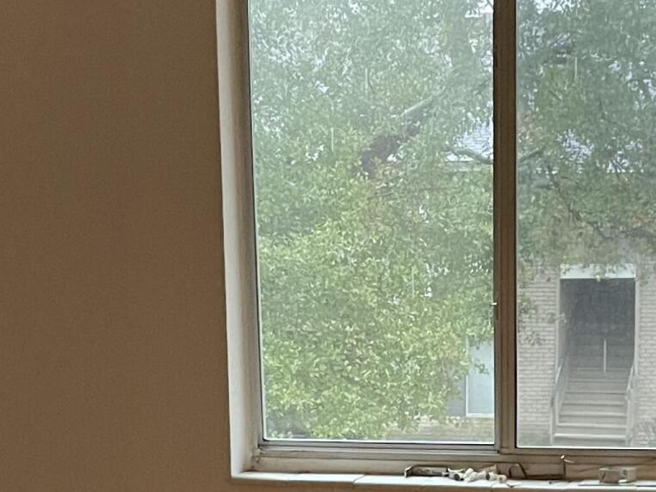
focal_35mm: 98
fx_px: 1857
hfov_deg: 20.0
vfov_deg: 14.5
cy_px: 616
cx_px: 409
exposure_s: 1/60
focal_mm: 5.1
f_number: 1.6
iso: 500
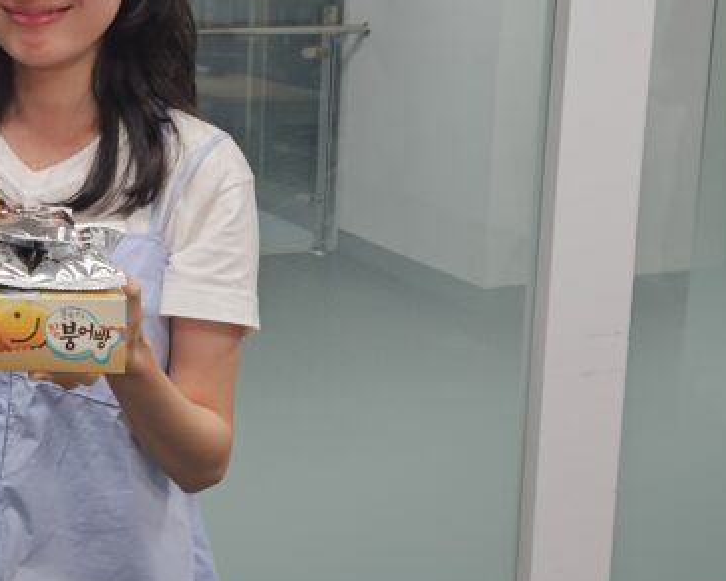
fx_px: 1354
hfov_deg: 28.7
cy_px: 159
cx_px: 54
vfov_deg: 24.0
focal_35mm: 63
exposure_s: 1/120
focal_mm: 5.4
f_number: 1.8
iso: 100
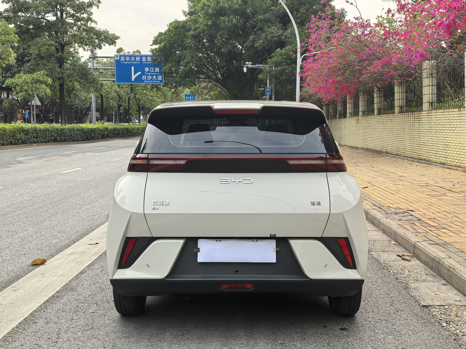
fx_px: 552
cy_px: 174
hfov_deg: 45.8
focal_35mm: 41
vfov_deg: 35.1
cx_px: 233
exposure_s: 1/2415
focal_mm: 6.98
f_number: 2
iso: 50
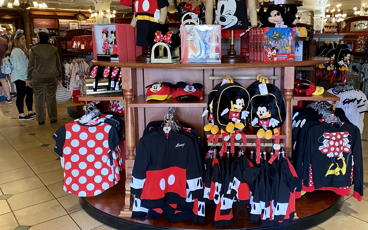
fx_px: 321
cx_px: 207
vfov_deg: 39.1
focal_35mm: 32
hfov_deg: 59.5
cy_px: 85
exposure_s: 1/60
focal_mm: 4.25
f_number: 1.8
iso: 100
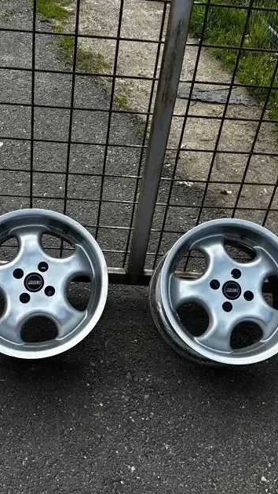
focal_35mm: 45
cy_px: 243
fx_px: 589
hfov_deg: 26.4
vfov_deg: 45.5
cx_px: 98
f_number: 1.6
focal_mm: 5.96
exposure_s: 1/1164
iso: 50
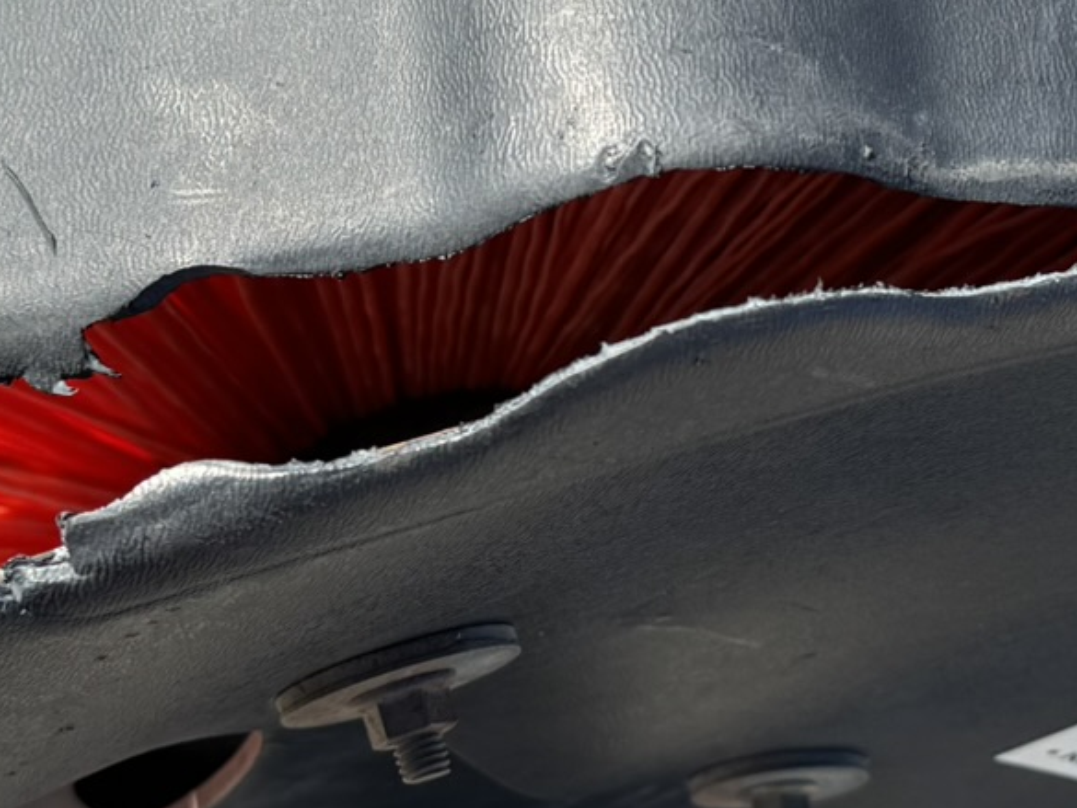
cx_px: 593
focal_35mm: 84
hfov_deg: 23.3
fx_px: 2614
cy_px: 433
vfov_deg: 17.6
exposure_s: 1/2331
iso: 80
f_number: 1.78
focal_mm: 6.76
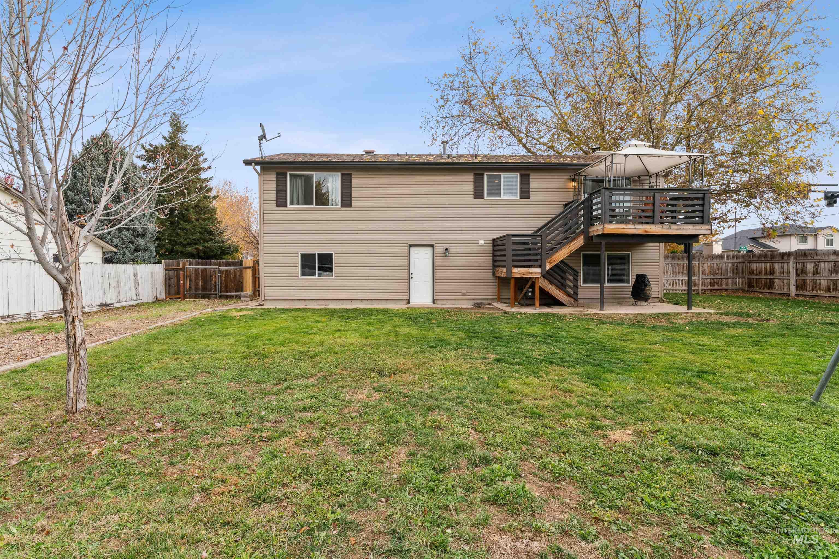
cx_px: 420
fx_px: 422
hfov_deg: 89.7
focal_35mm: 18
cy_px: 280
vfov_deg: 67.1
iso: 400
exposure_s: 1/40
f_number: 13
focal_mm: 18.1
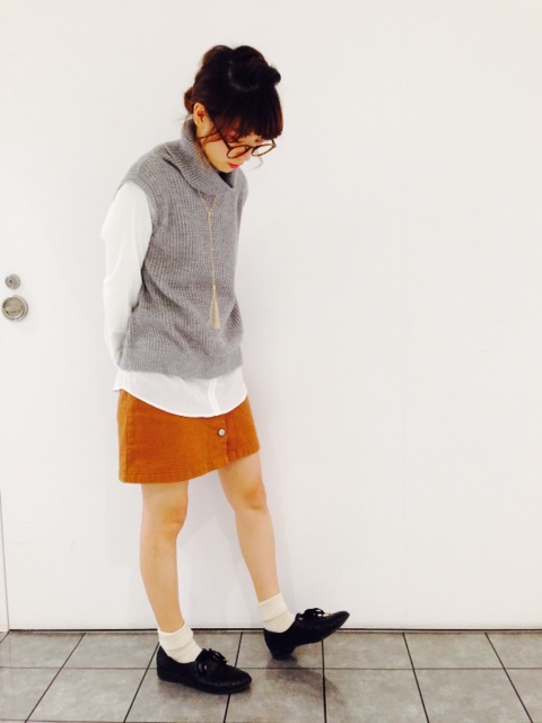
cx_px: 271
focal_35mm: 33
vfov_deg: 55.4
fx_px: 689
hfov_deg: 42.9
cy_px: 362
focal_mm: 4.12
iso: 125
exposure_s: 1/20
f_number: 2.4
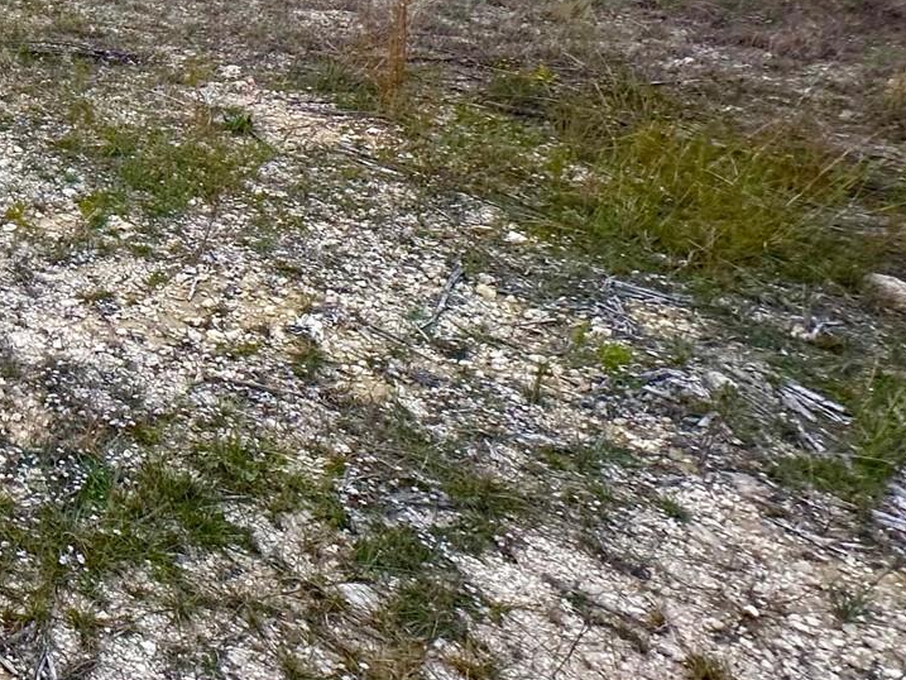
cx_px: -350
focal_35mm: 40
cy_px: 64
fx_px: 1047
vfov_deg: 34.0
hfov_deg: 31.7
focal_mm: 2.22
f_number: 2.2
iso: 125
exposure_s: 1/99
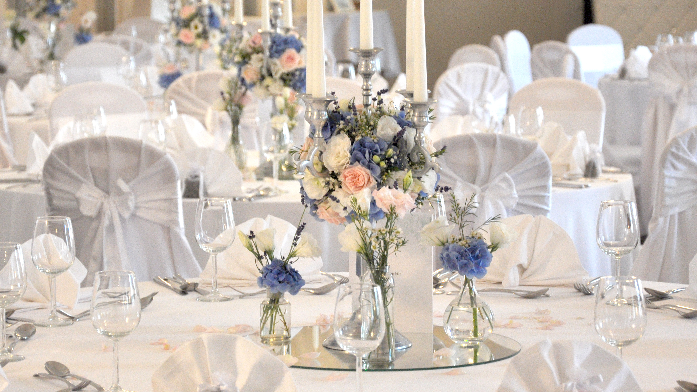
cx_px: 329
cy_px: 178
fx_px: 2865
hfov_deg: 13.9
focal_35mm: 155
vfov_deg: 7.8
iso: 1100
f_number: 5.3
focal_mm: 80
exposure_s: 1/125
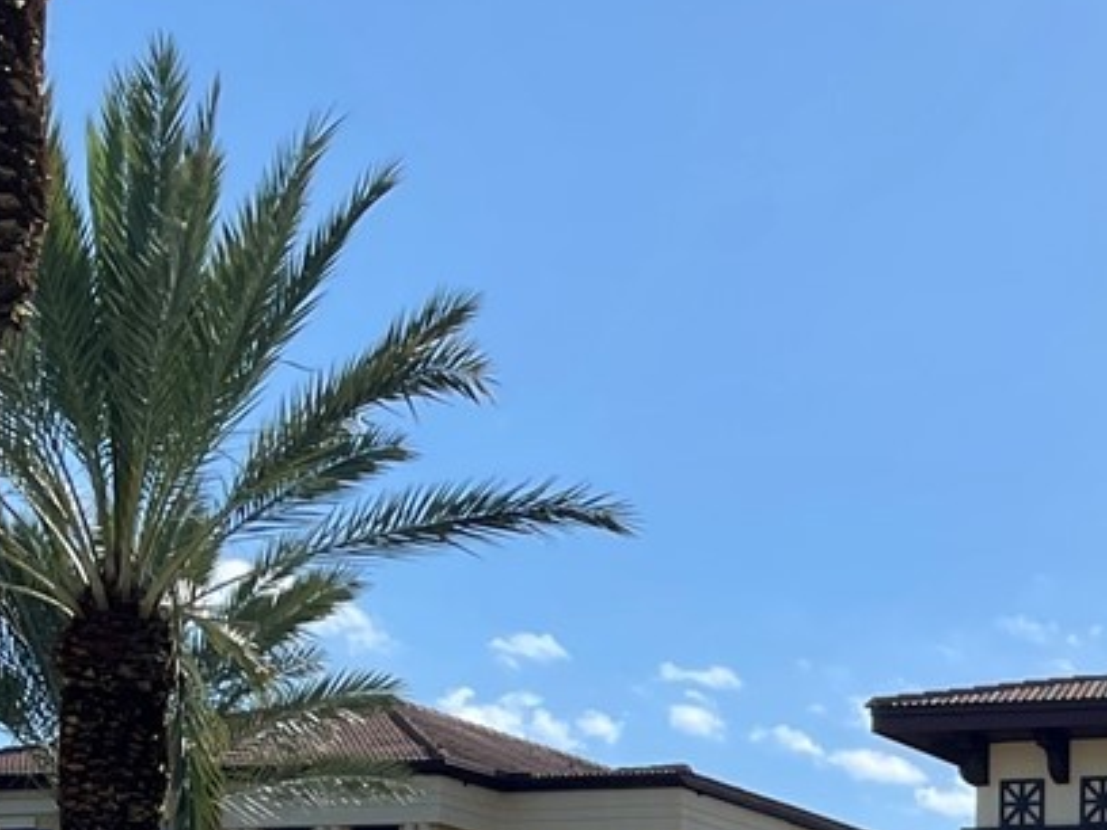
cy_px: 1459
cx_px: 1652
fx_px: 3262
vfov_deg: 13.2
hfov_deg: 17.4
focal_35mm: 102
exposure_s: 1/4651
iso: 32
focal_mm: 4.2
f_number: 1.6
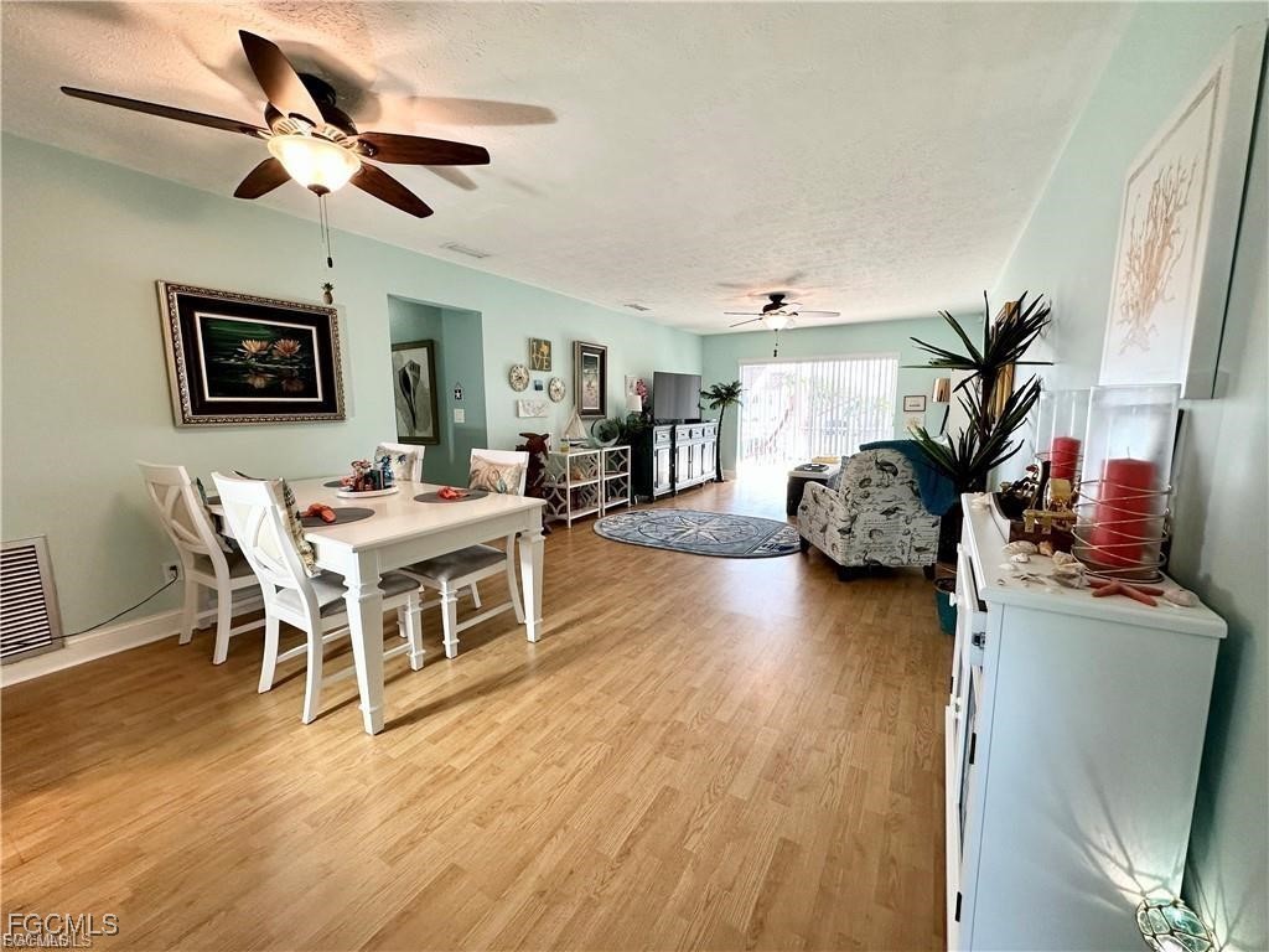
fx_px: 513
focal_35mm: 14
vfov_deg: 85.7
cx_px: 634
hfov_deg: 102.1
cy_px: 476
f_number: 2.2
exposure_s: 1/120
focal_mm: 2.22
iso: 160
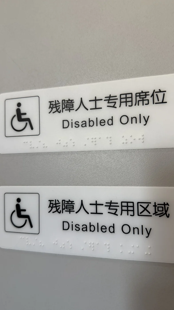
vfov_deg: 69.9
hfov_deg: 42.9
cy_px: 153
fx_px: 222
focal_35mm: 27
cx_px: 88
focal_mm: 6.76
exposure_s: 1/83
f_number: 1.78
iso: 200
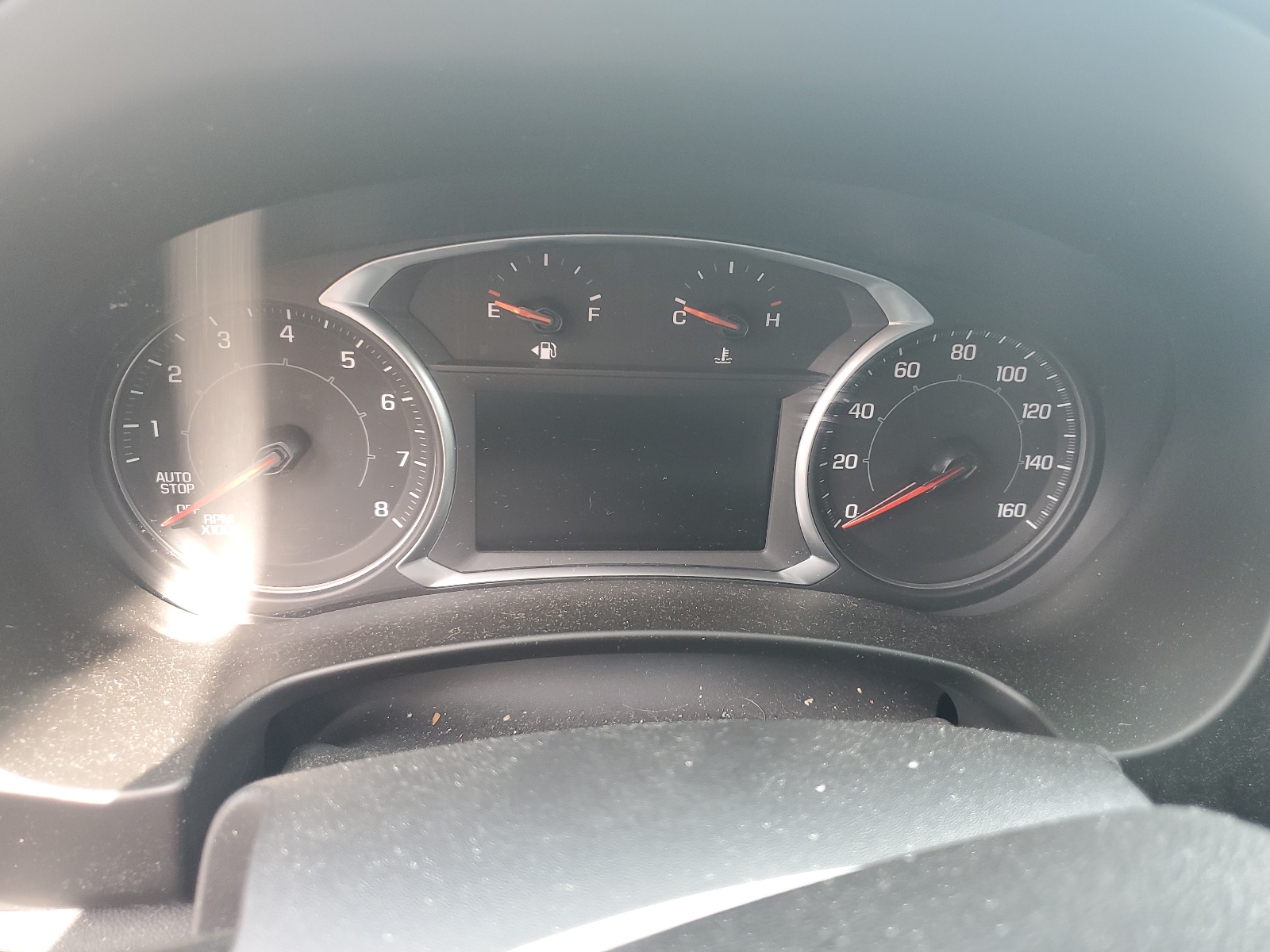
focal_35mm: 26
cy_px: 476
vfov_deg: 53.1
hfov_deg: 67.3
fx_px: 954
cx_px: 635
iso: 67
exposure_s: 1/60.2
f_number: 1.5
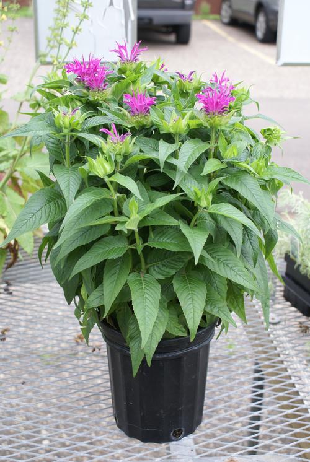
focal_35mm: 52
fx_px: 676
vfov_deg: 37.8
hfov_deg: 25.8
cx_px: 155
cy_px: 231
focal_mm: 35
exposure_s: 1/60
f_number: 5.6
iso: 100
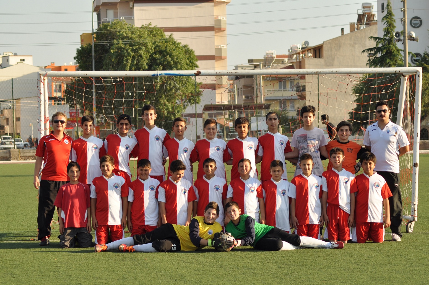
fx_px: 1518
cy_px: 142
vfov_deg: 10.7
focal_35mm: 128
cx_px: 214
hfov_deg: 16.1
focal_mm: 85
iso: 200
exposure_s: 1/400
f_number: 6.3
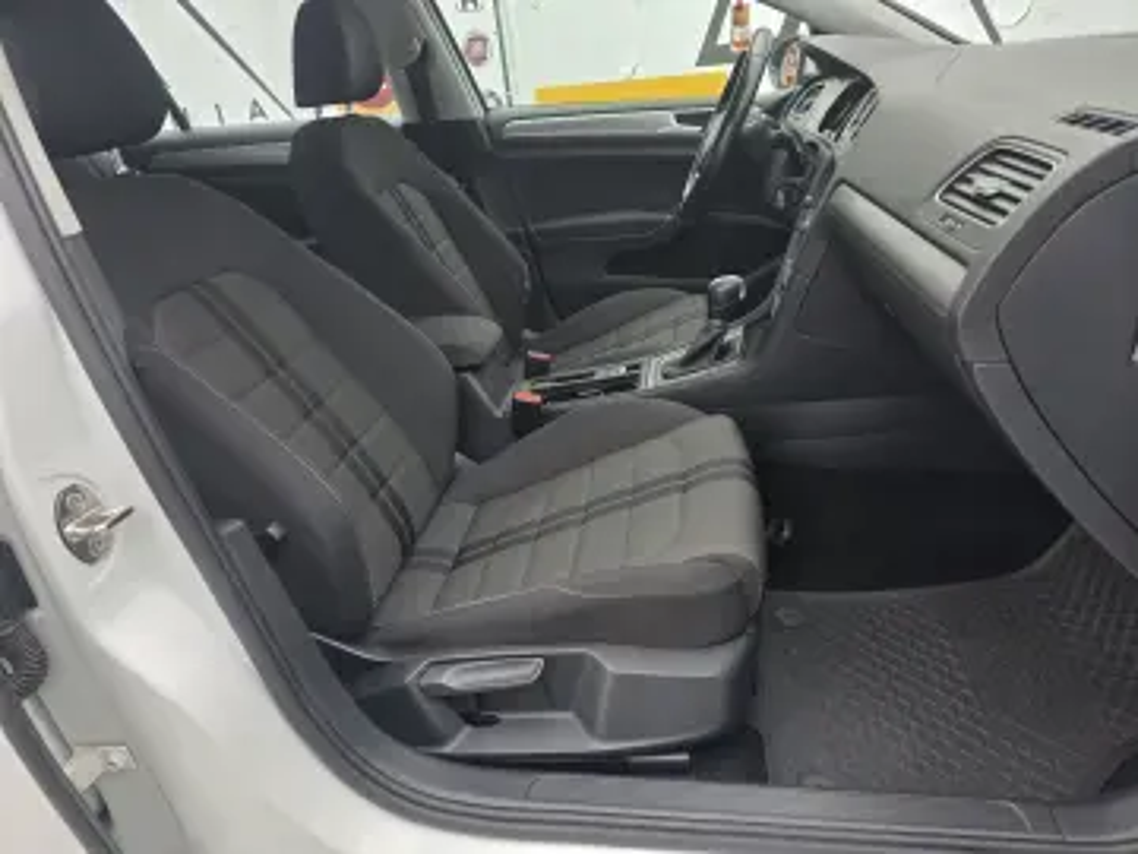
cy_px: 427
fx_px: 756
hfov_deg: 73.9
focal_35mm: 23
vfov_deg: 58.9
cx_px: 569
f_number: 1.7
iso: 50
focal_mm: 6.3
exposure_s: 1/180
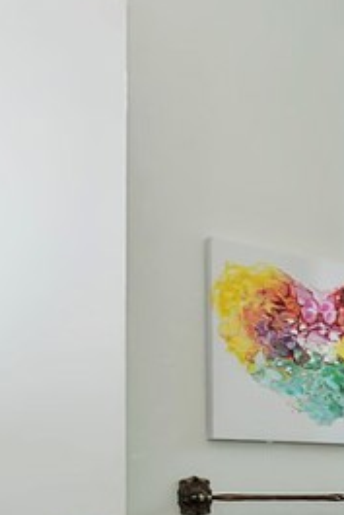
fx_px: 830
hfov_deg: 12.3
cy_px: 518
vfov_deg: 31.8
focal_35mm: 58
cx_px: 976
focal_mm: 10
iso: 400
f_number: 8
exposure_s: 1/30
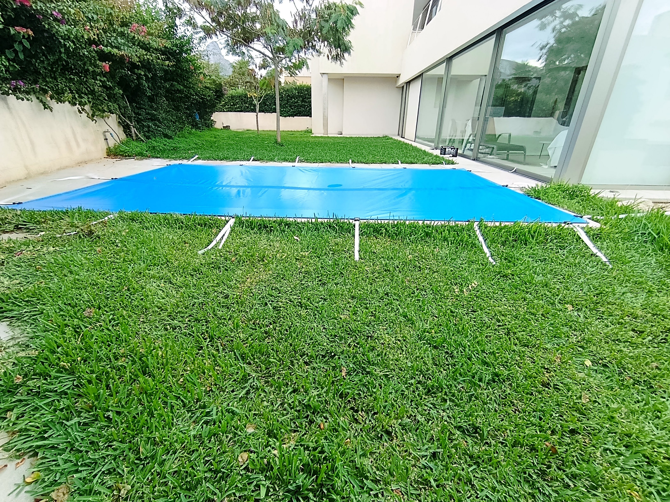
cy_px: 251
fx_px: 290
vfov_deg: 81.7
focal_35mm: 15
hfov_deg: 98.2
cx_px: 335
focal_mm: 1.65
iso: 50
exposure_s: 1/125
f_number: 2.2
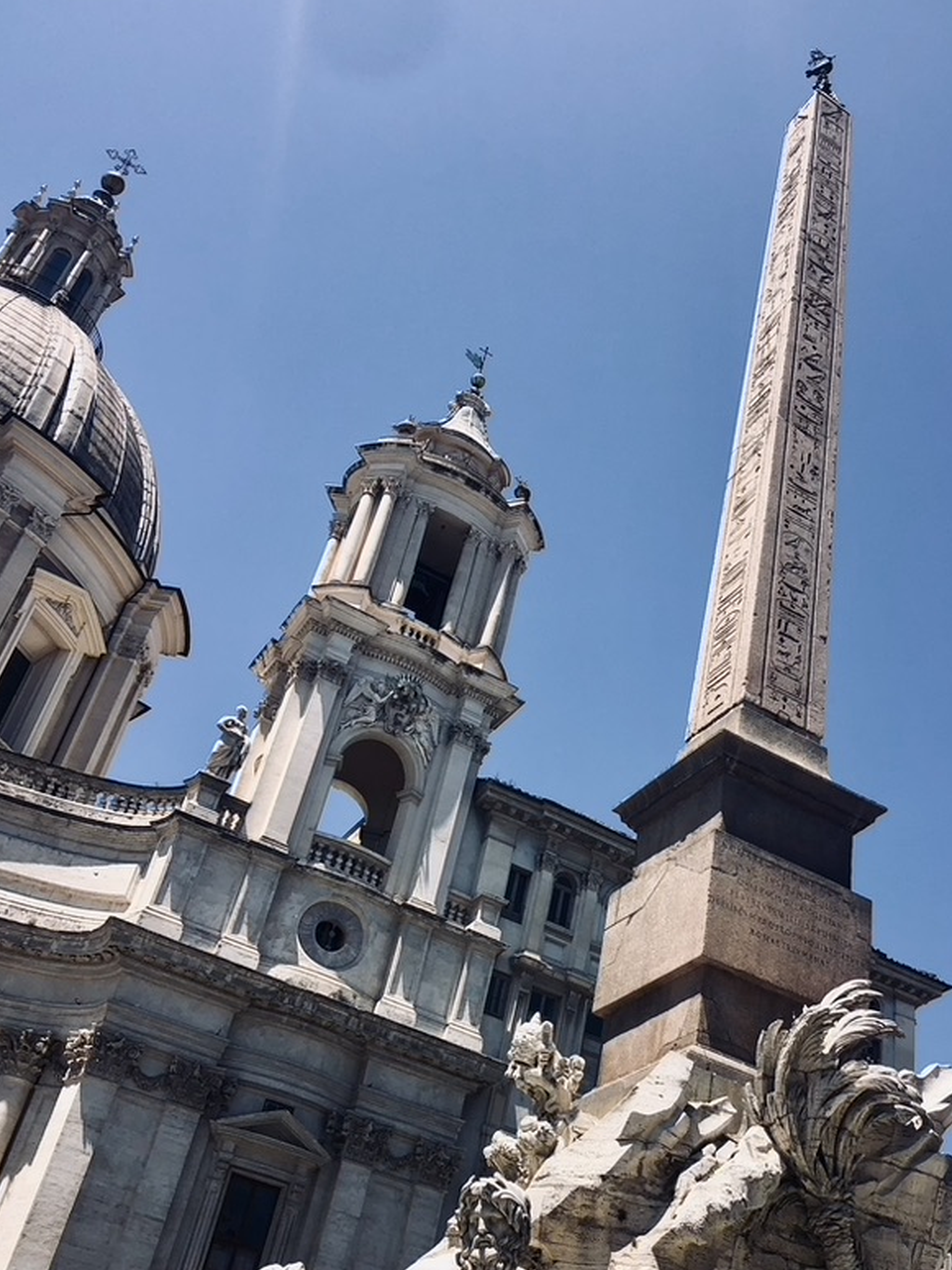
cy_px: 719
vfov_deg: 50.0
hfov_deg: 38.4
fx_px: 1357
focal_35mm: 37
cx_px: 593
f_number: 1.8
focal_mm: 3.99
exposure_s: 1/1845
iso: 20
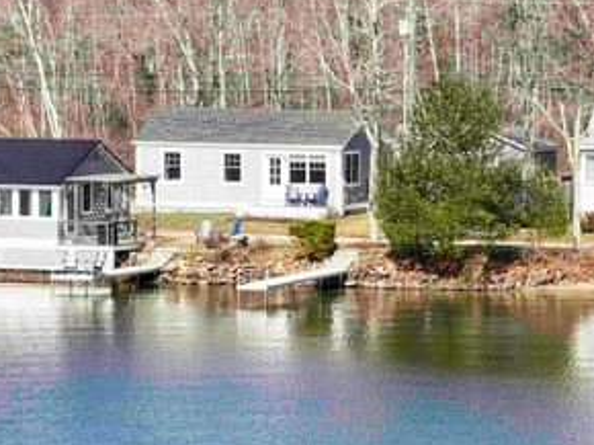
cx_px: 109
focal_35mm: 286
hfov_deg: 6.9
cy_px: 193
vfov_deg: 5.2
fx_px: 4904
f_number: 3.4
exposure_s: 1/1250
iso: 100
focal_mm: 30.71
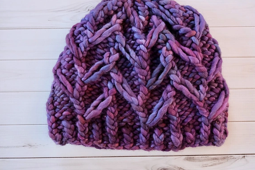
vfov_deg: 35.9
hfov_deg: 51.8
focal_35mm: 37
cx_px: 138
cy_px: 76
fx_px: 262
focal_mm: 22.3
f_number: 4
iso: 3200
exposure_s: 1/100
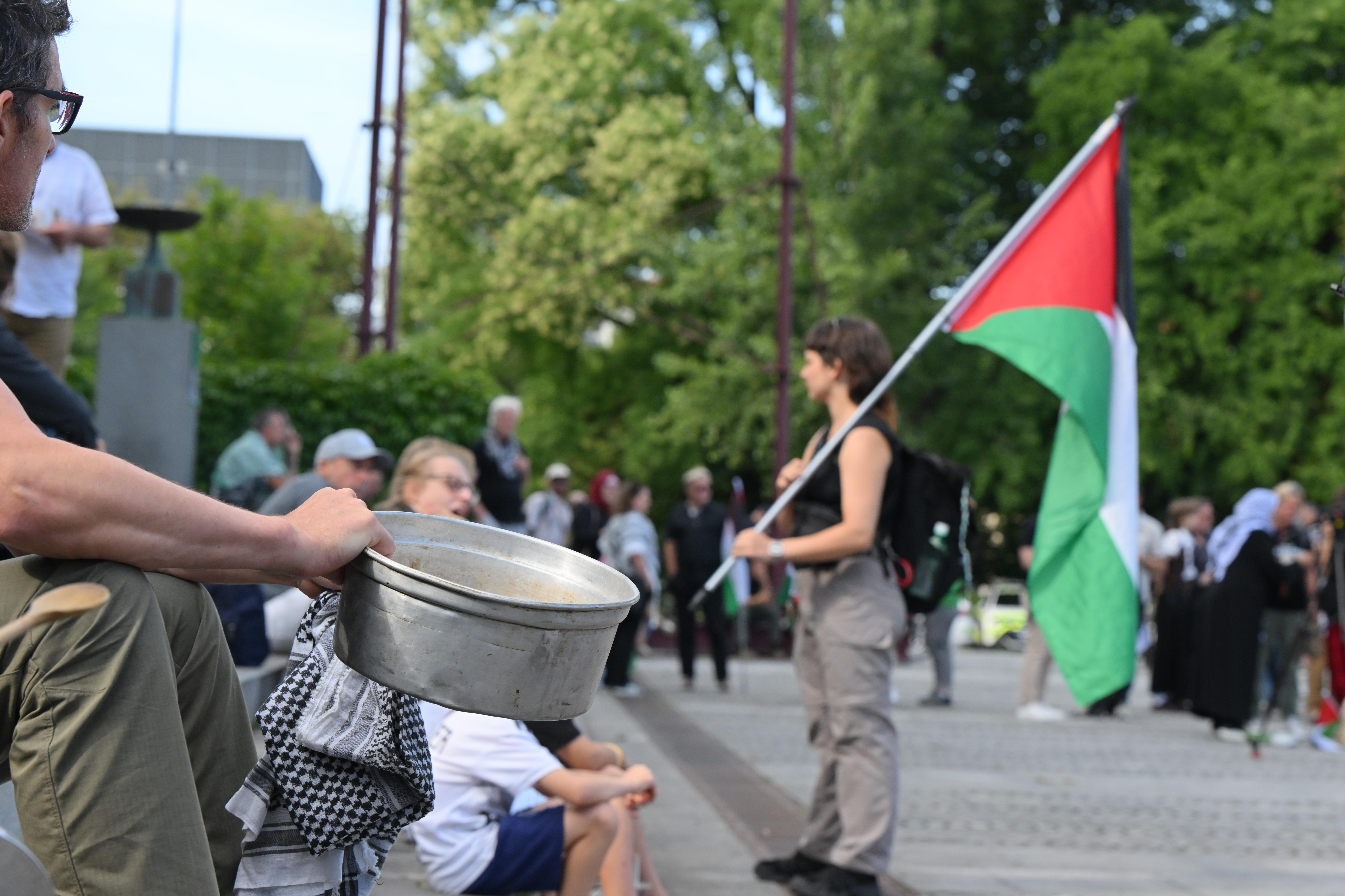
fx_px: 2877
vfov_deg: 17.7
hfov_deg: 26.3
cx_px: 672
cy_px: 448
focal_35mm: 77
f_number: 6.3
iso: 1000
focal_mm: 77
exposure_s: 1/1600
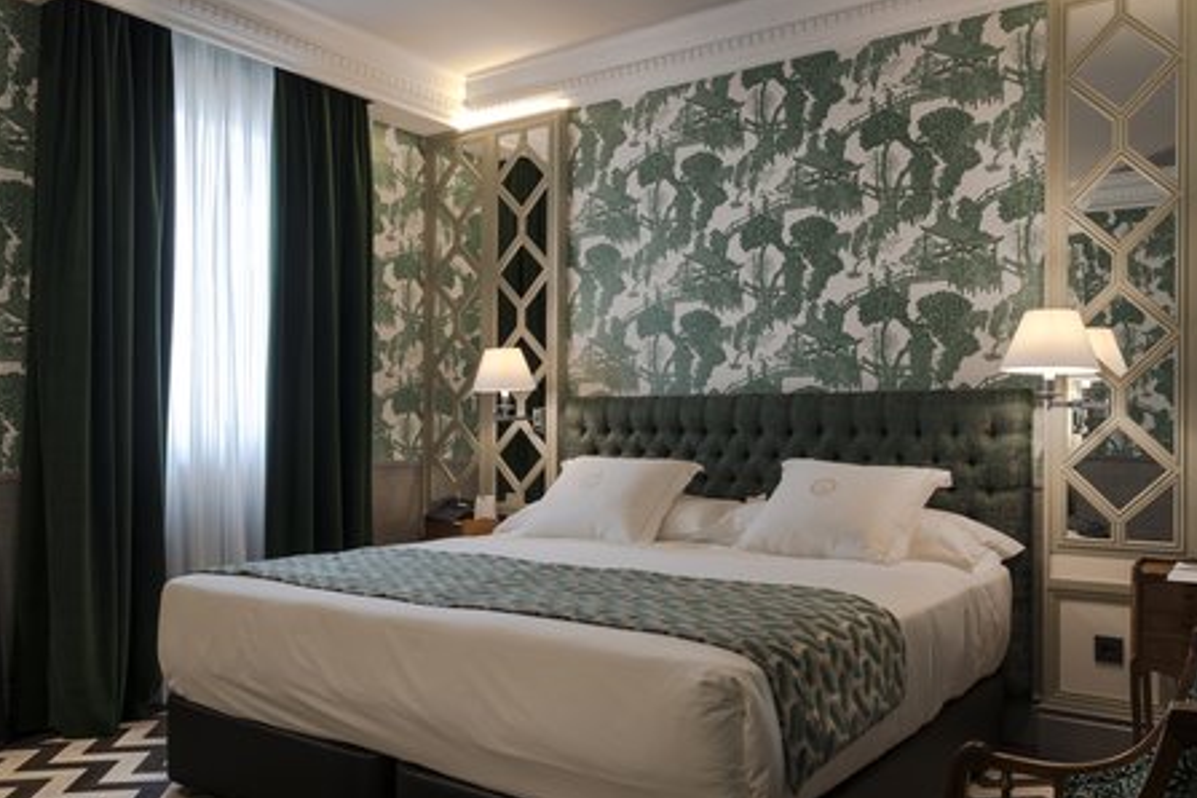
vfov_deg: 44.9
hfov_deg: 63.6
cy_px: 420
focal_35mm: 29
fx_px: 964
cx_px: 621
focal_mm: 27
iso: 100
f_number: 13
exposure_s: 3.2
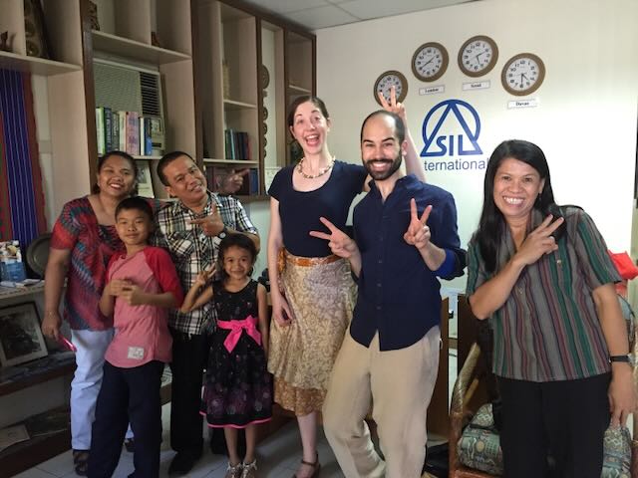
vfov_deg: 48.2
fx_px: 534
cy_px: 239
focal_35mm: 29
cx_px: 319
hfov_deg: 61.7
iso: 250
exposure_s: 1/24
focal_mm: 4.15
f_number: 2.2
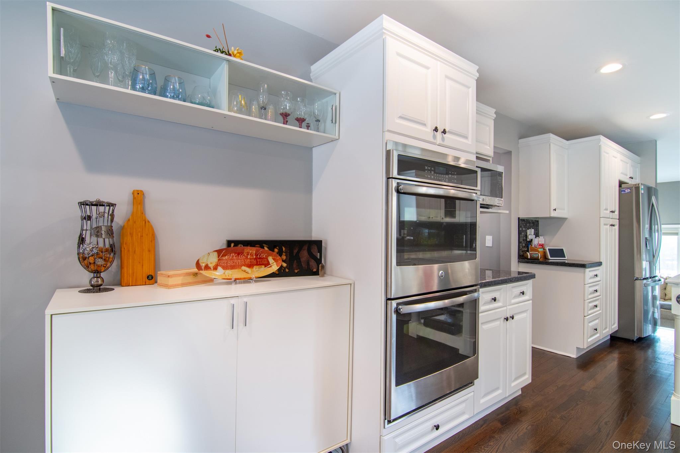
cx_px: 340
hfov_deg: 95.0
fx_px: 312
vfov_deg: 72.0
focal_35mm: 16
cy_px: 226
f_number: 8
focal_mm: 11
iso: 640
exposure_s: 1/50
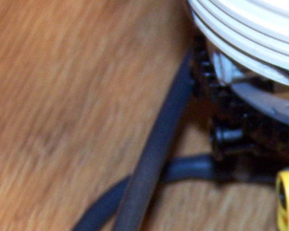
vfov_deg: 7.3
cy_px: 294
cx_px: 412
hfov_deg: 9.0
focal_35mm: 210
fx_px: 1795
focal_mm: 10.7
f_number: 3.2
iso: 140
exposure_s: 1/125
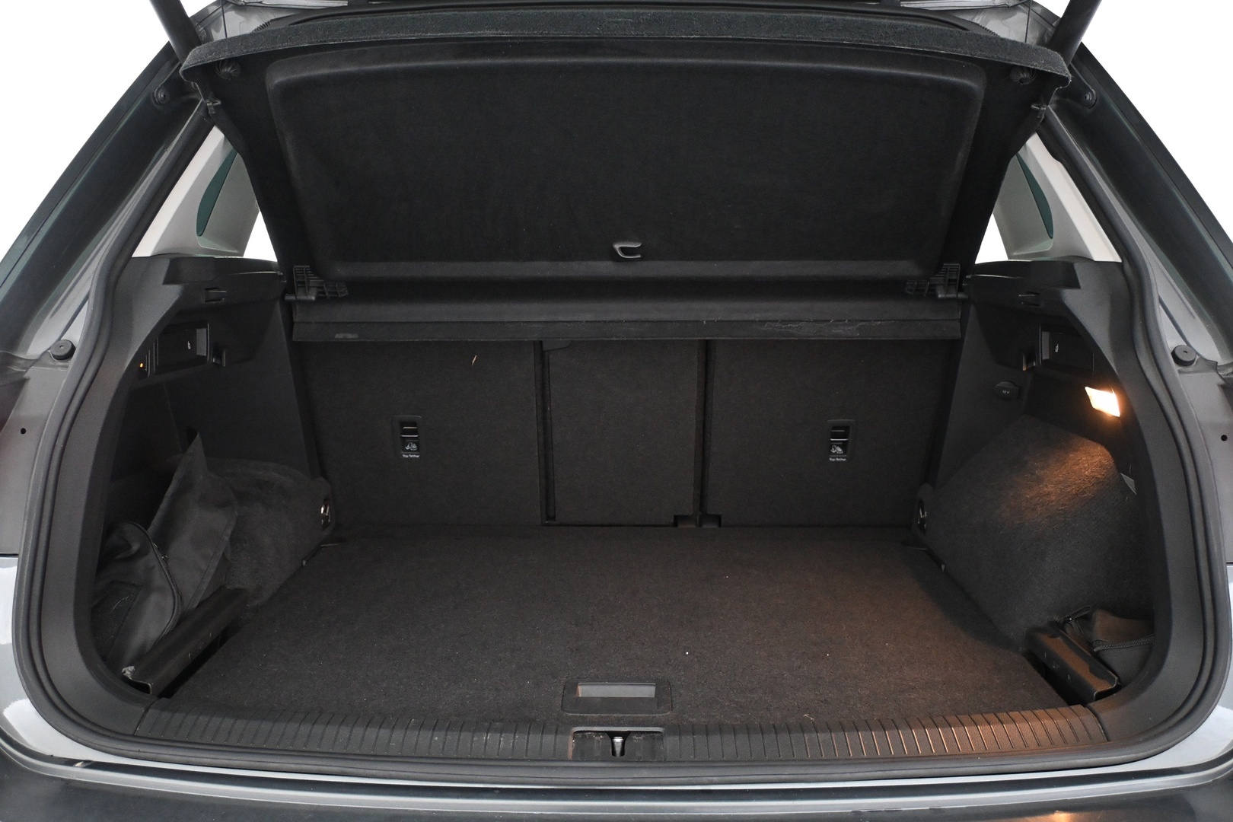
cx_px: 616
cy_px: 411
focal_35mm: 34
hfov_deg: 56.1
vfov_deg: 39.1
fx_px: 1156
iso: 3600
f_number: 4
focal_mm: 22.5
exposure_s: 1/40
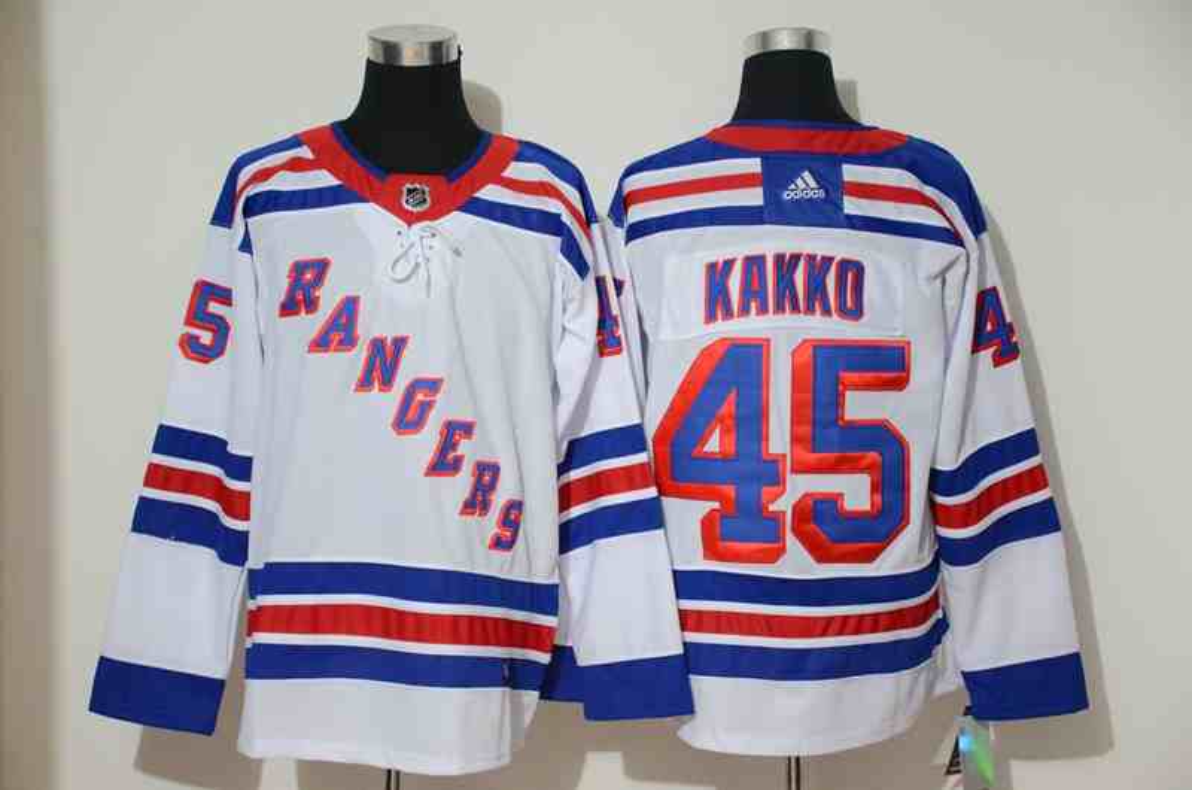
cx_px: 596
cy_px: 395
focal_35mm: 90
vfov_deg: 15.1
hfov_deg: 22.7
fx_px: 2974
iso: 4000
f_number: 5
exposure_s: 1/10
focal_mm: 60
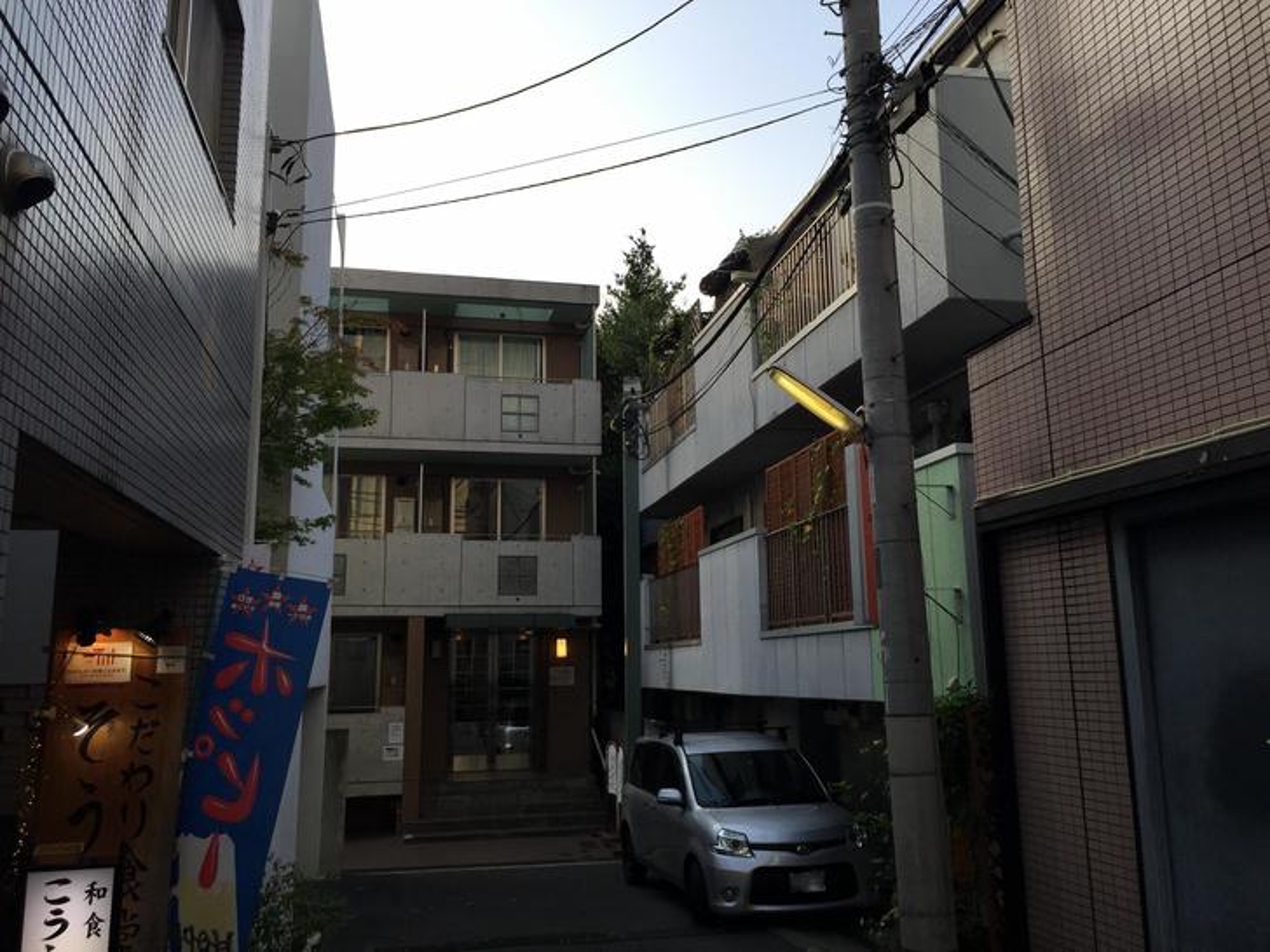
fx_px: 1064
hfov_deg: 61.7
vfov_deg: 48.2
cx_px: 635
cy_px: 476
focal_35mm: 29
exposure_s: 1/359
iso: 32
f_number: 2.2
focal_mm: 4.2
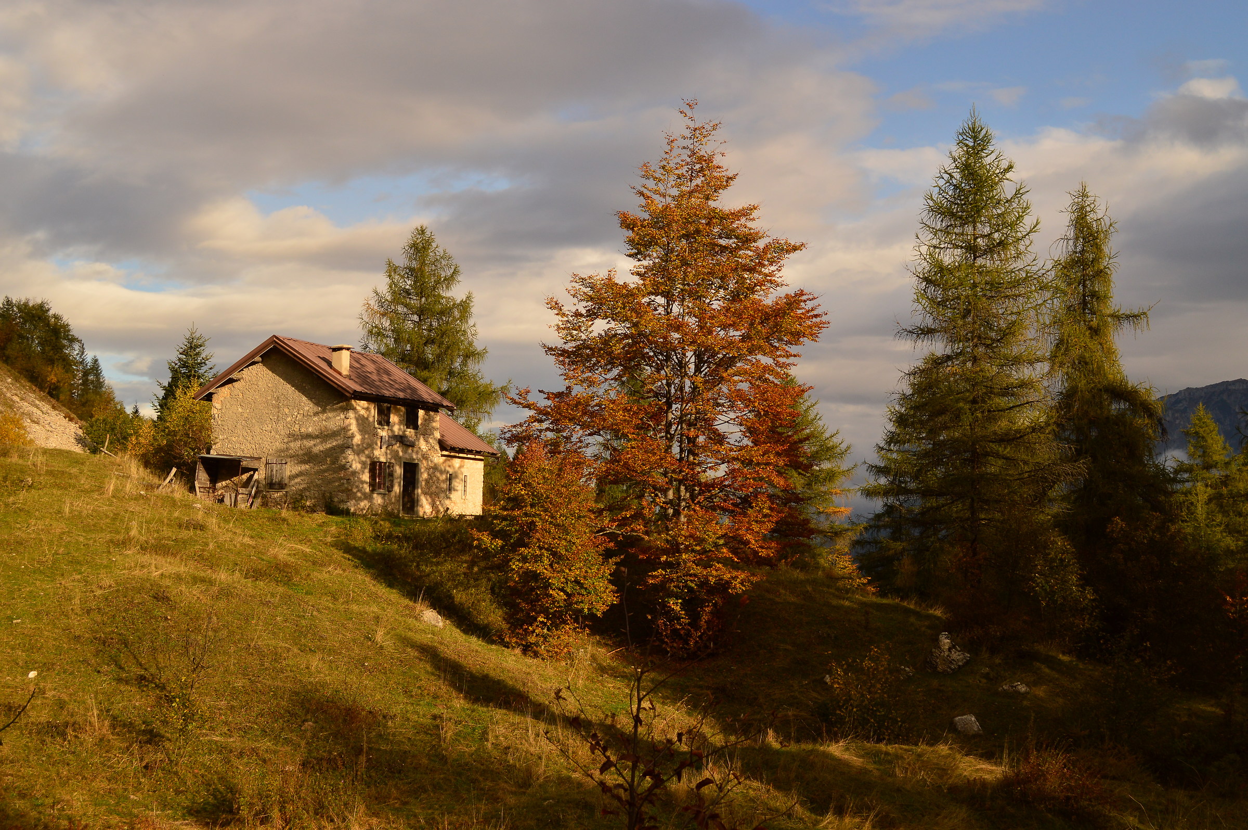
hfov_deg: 43.6
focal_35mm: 45
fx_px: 1558
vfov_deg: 29.8
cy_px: 415
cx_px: 624
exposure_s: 1/400
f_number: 6.3
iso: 200
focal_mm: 30
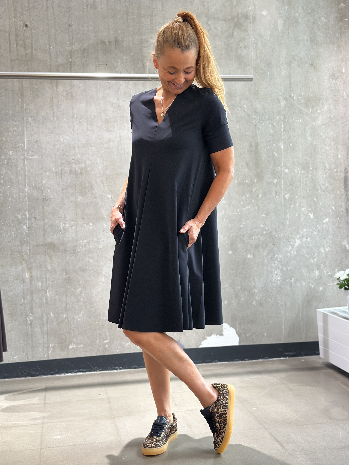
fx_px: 645
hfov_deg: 30.3
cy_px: 232
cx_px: 174
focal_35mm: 48
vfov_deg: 39.7
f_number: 1.78
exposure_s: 1/100
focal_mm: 6.86
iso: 200
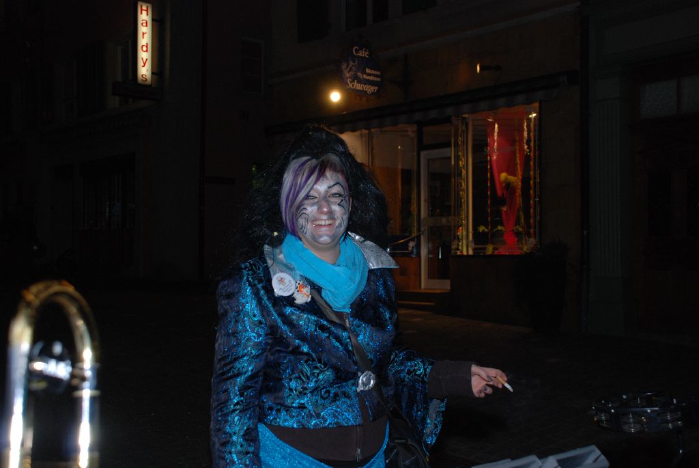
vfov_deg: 32.0
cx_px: 350
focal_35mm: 42
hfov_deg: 46.4
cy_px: 234
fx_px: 816
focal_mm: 28
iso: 200
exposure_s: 1/60
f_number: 4
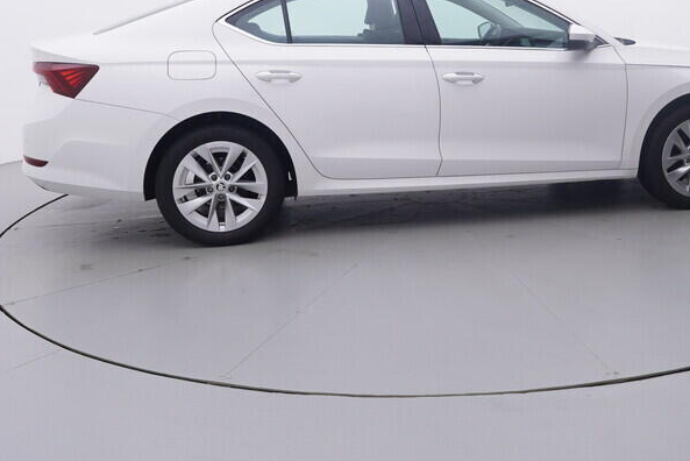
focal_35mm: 39
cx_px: 435
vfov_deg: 33.4
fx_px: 745
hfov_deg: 49.2
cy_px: 98
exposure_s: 1/80
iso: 200
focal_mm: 15
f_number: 5
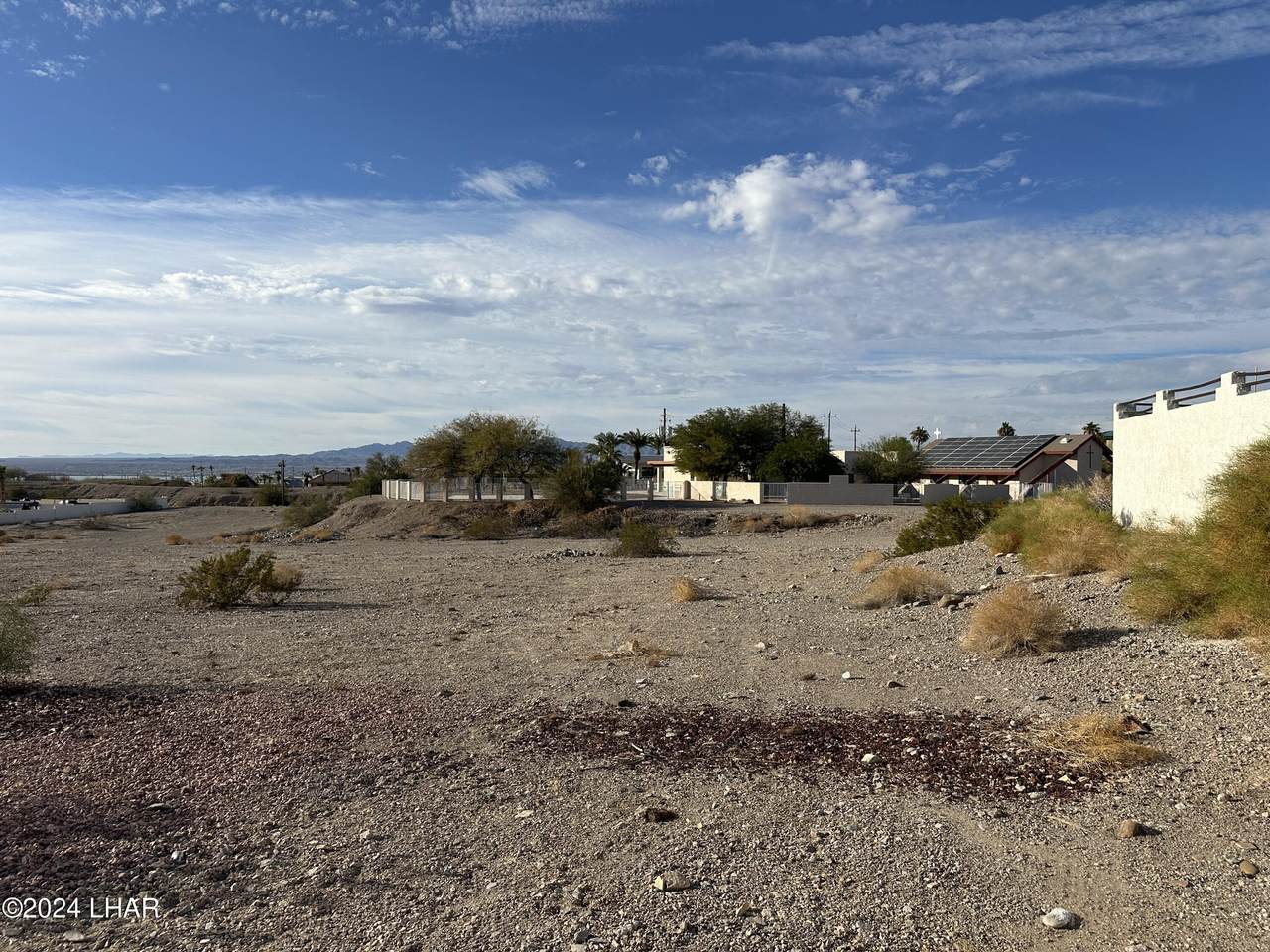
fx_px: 881
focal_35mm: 24
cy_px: 476
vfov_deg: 56.8
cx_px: 635
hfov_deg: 71.6
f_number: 1.78
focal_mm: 6.86
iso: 80
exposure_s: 1/8197
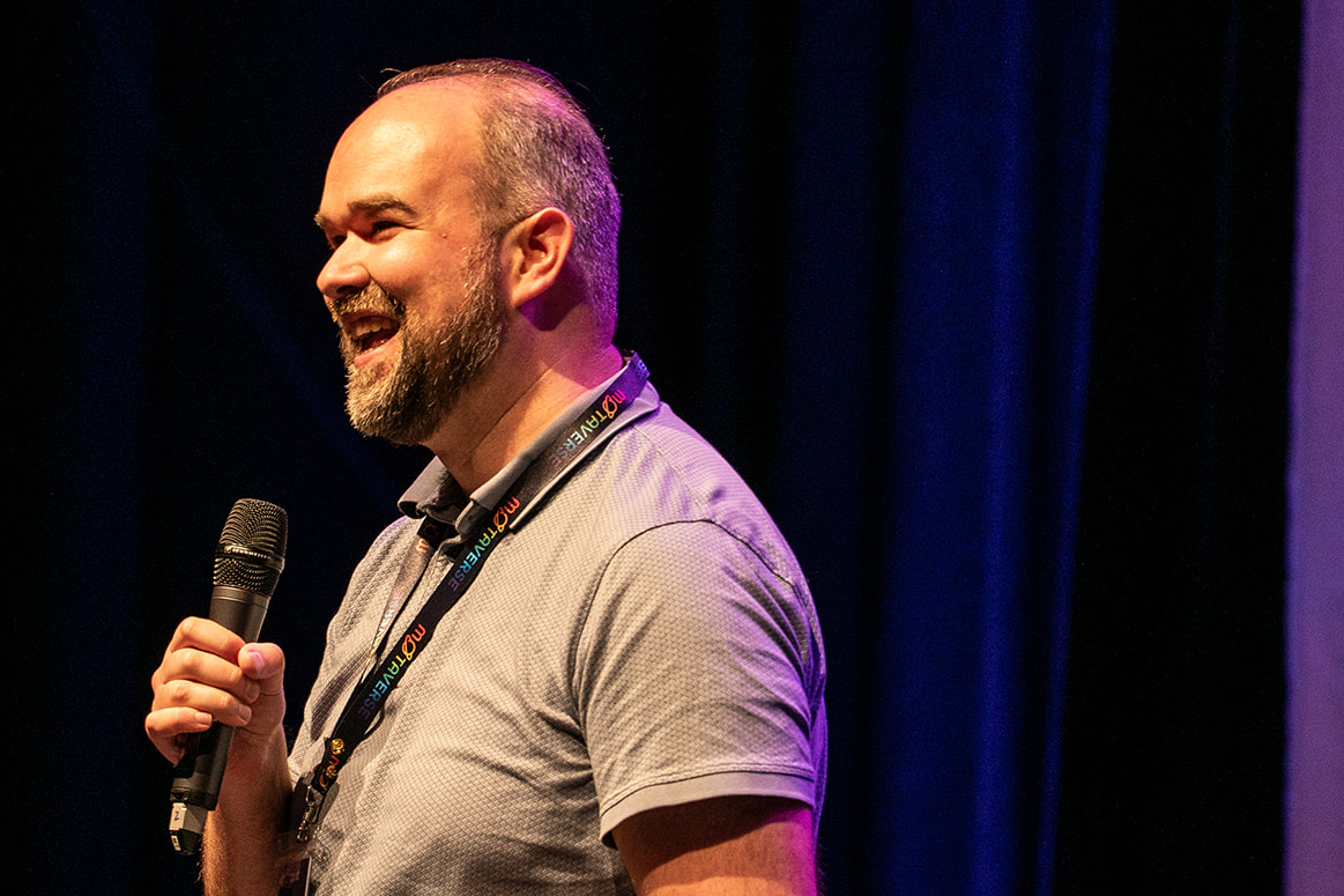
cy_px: 520
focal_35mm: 413
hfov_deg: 5.0
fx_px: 15415
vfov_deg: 3.3
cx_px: 507
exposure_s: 1/125
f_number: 5.6
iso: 3200
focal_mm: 300
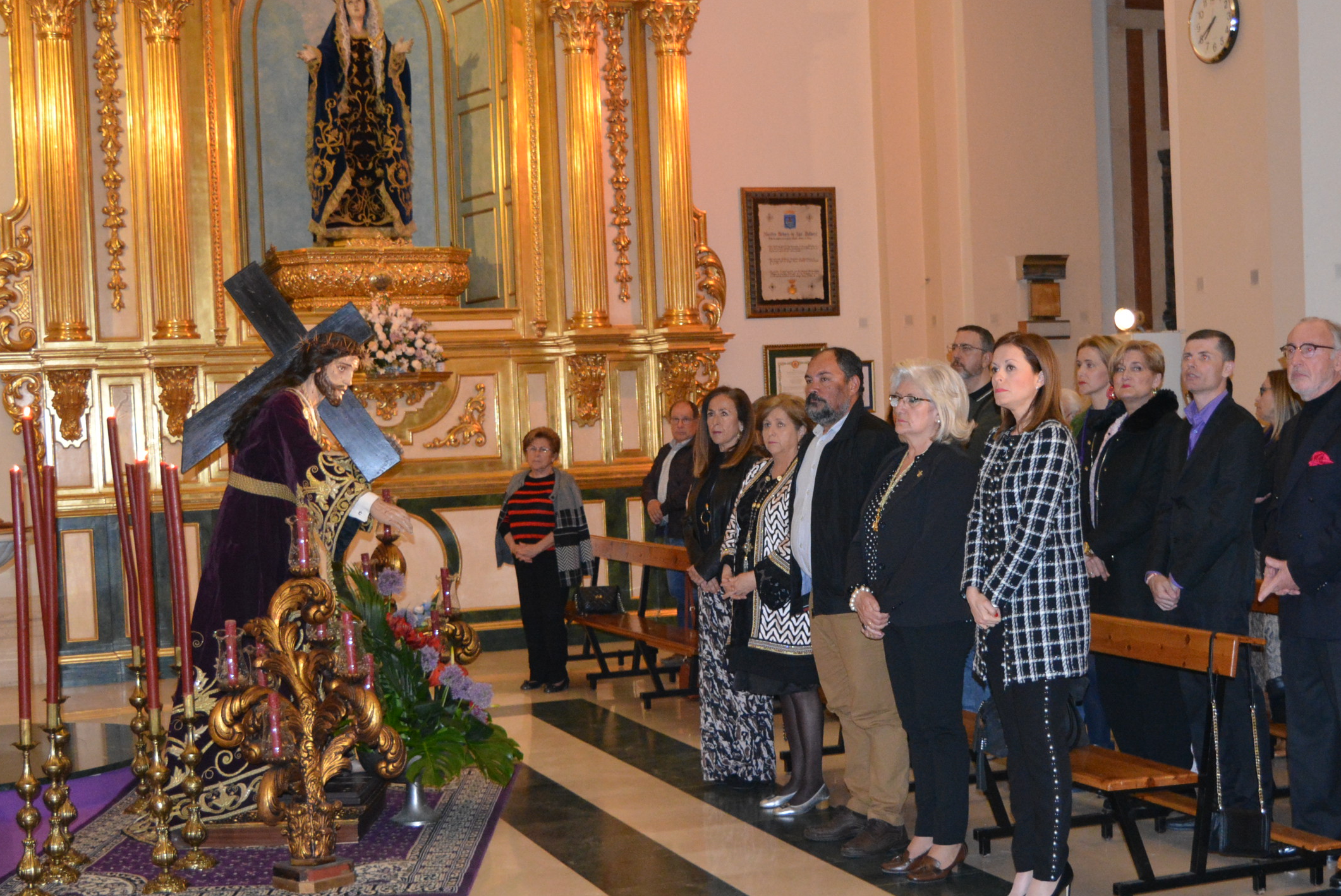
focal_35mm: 55
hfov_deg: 36.1
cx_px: 787
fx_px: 2050
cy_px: 502
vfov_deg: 24.6
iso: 2200
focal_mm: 26
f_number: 4
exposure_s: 1/60
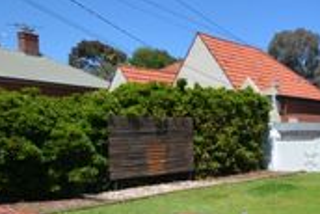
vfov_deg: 32.2
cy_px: 154
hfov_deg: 38.6
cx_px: 357
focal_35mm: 41
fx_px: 365
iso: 100
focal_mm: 10
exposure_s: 1/250
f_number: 8
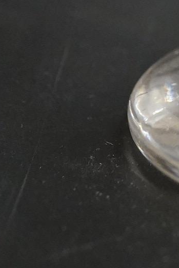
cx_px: 296
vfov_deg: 11.4
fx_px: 1261
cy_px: -185
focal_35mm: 169
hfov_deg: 7.9
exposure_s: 1/100
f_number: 9
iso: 2500
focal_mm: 30
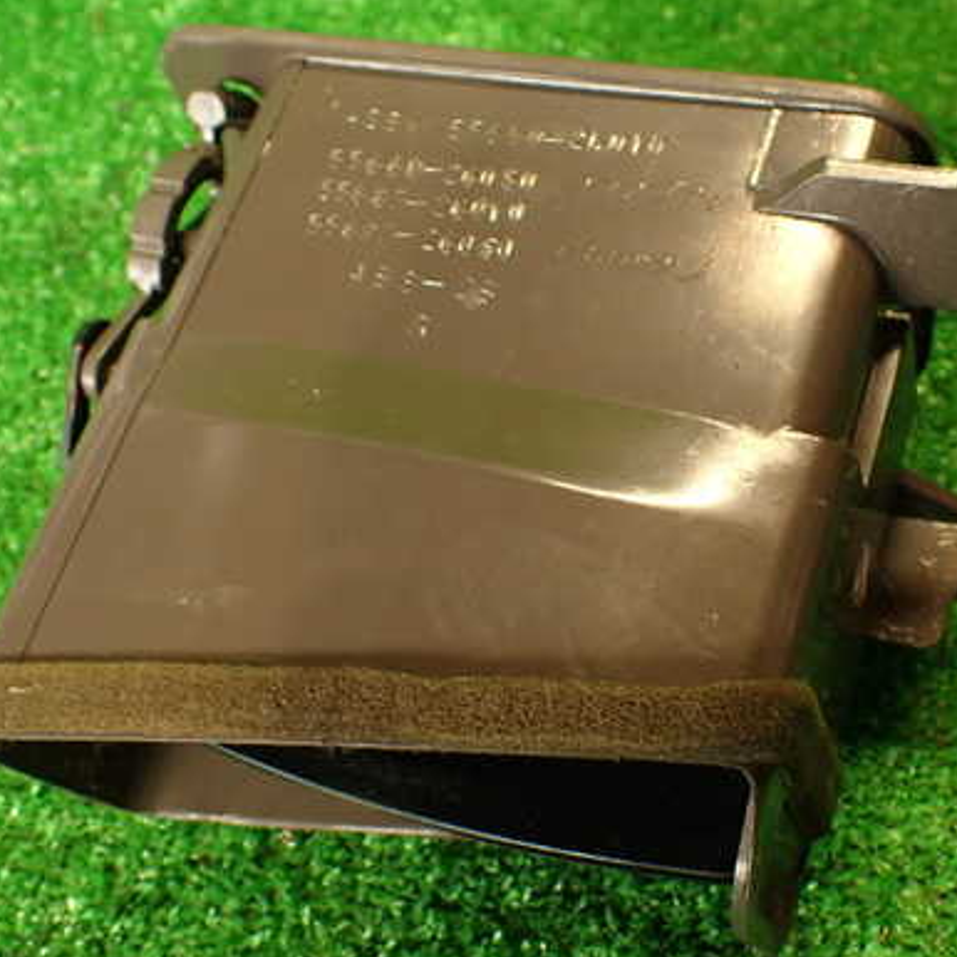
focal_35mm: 44
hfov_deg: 38.2
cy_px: 471
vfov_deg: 38.3
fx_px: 1376
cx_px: 570
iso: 400
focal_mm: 5.79
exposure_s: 1/30
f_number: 2.4
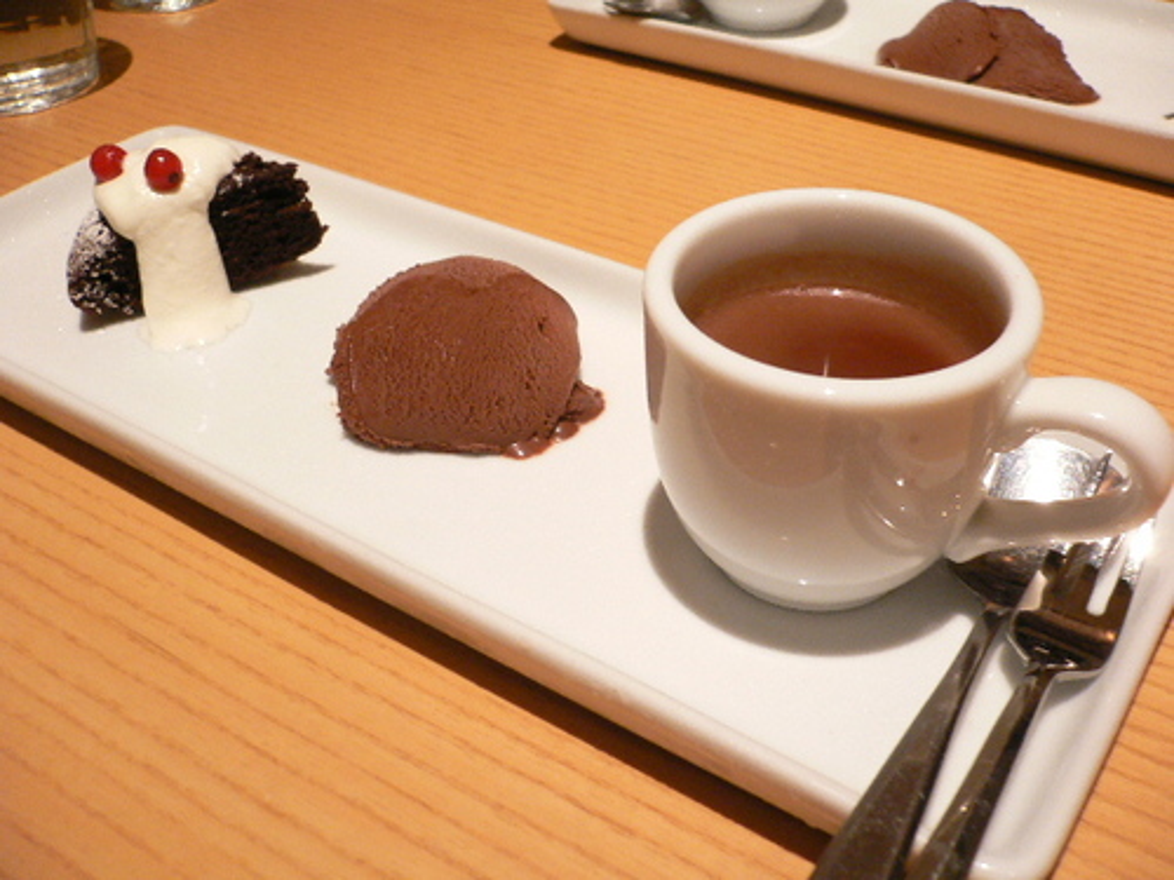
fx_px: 1187
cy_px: 440
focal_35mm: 35
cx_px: 587
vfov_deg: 40.7
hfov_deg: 52.6
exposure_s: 1/8
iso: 200
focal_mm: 5.8
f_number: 2.8
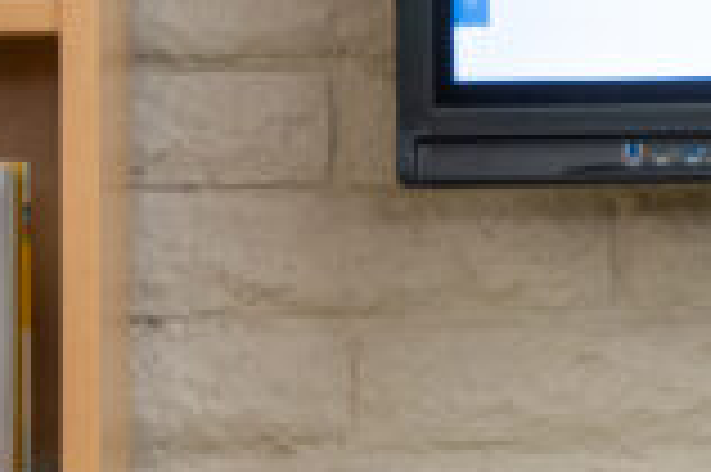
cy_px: 7
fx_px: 8957
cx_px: 2277
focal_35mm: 454
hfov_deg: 4.3
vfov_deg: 3.0
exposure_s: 1/100
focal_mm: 70
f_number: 4
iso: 1000
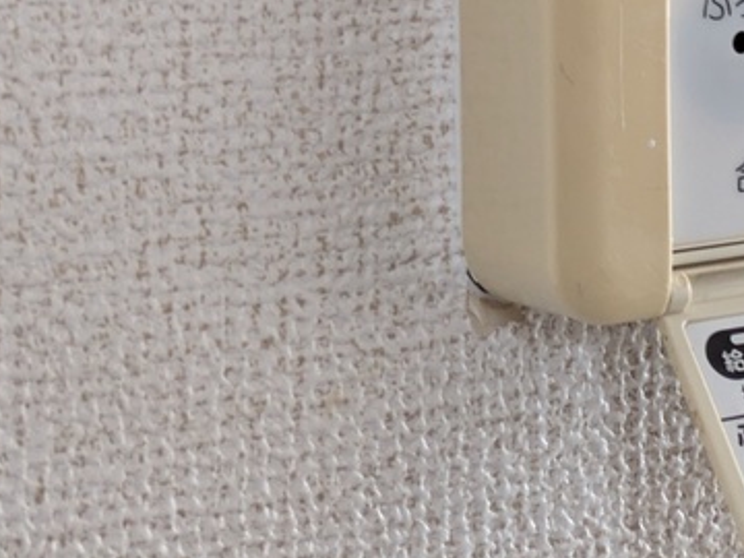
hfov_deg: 14.1
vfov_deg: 10.8
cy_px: -66
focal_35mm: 136
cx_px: 862
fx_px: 2923
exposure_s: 1/24
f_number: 1.89
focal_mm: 5.43
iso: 90
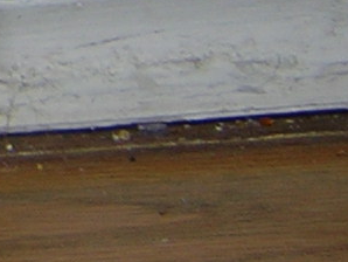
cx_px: -387
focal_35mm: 193
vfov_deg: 7.3
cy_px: -335
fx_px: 1942
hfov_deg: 9.5
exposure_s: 1/60.1
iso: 100
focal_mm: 4.7
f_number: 5.2
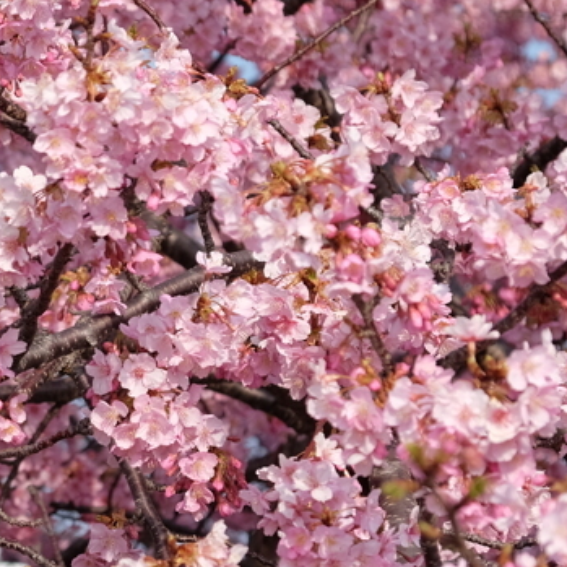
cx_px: 42
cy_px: 286
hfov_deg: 8.4
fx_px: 3836
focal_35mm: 207
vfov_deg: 8.5
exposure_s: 1/950
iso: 200
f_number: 4
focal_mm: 55
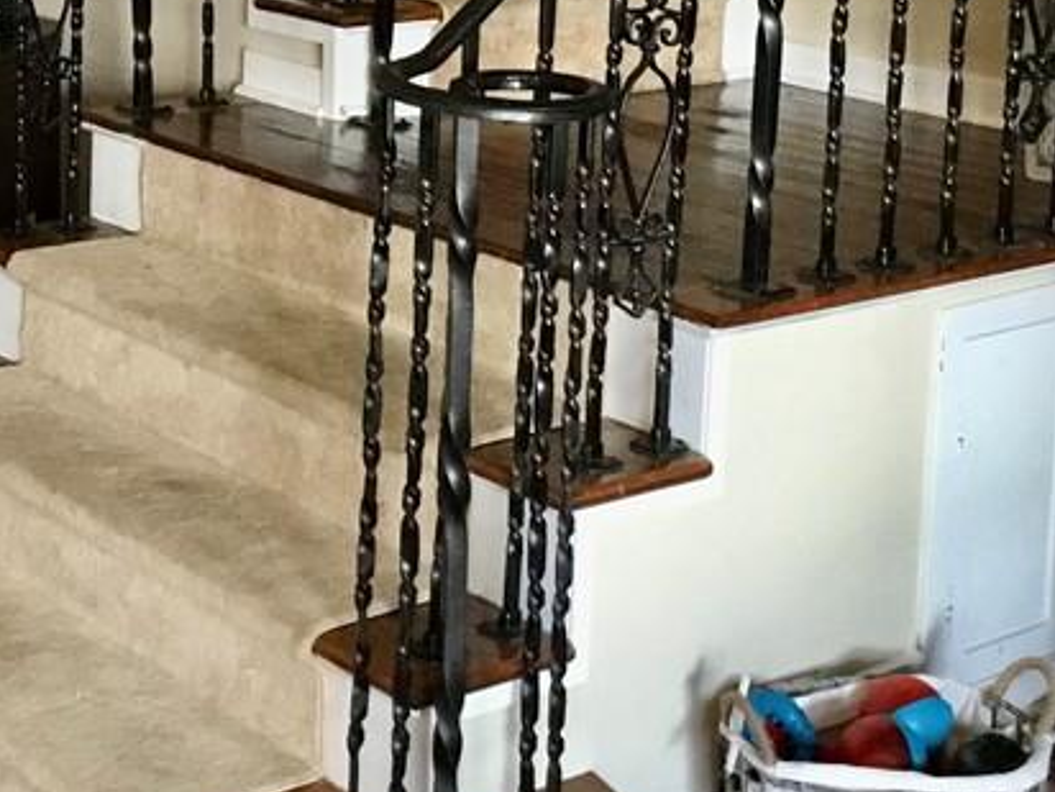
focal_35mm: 77
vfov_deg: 18.6
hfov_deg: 25.3
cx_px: 405
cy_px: 3
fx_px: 2347
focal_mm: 3.3
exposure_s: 1/30
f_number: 2.4
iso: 200
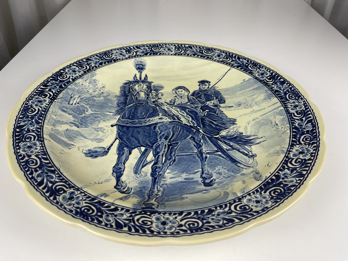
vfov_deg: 54.9
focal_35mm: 25
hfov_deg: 69.4
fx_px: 251
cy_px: 130
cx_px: 174
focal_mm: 5.1
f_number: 1.6
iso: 32
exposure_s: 1/109
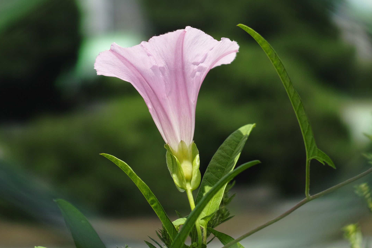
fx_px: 1023
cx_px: 182
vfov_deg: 13.8
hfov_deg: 20.6
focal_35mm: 99
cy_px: 88
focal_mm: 30
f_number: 2.8
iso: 100
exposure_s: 1/1250
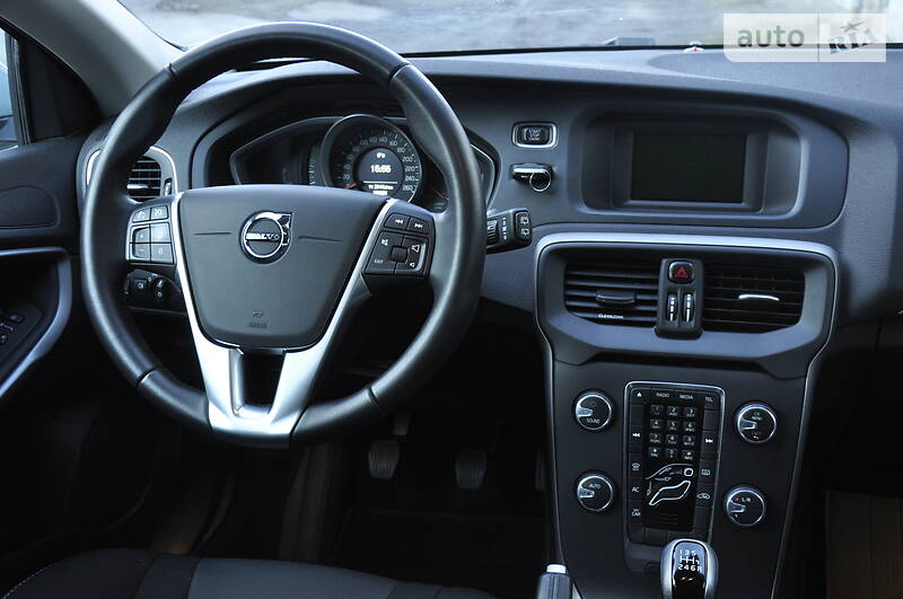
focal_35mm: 39
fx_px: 977
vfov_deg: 34.1
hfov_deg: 49.6
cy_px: 300
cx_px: 452
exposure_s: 1/30
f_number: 5
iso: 720
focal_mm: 26
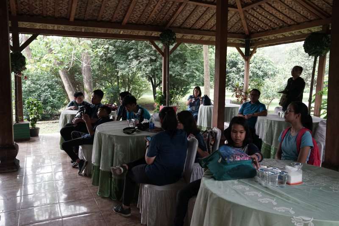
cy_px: 113
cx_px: 170
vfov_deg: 43.6
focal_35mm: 30
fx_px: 282
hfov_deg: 61.9
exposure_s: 1/200
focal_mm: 30
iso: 4000
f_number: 5
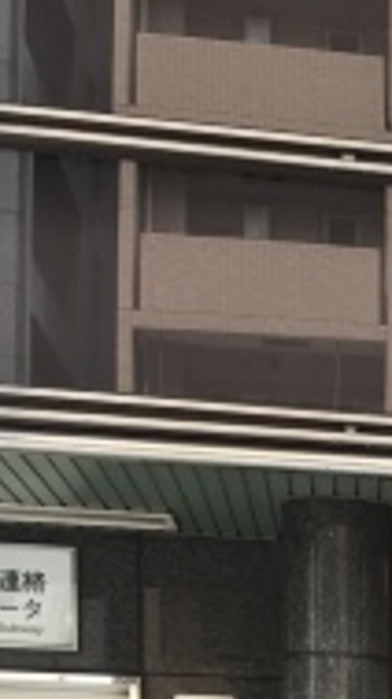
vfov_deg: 18.2
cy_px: 991
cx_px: 843
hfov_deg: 10.2
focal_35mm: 107
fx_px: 1982
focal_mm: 4.15
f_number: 2.2
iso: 50
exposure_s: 1/120
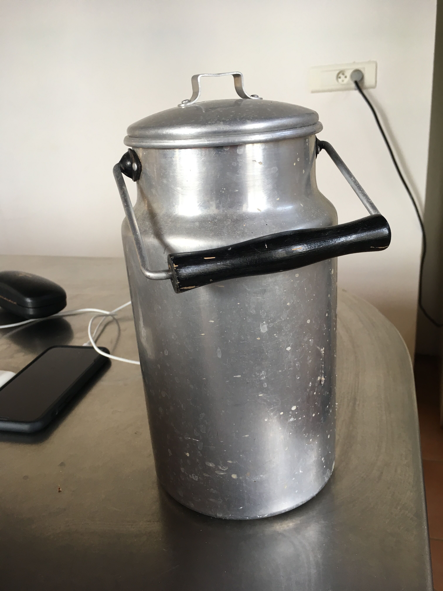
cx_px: 222
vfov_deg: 61.7
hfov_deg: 48.2
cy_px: 296
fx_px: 495
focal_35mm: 29
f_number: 2.2
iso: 25
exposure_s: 1/33
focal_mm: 4.15
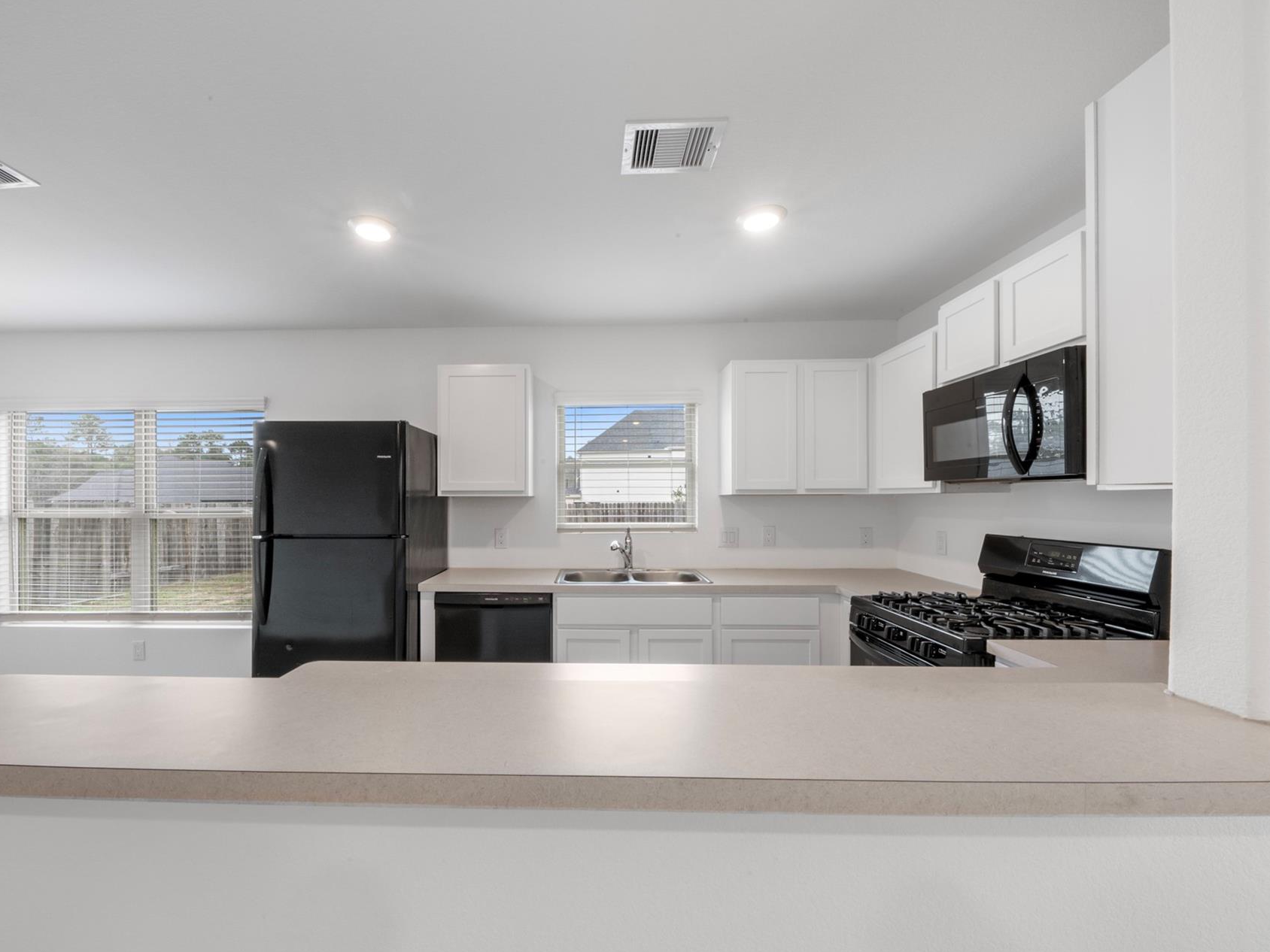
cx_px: 582
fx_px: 514
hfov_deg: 101.8
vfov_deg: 85.7
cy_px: 482
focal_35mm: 14
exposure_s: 1.6
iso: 250
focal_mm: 12
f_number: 9
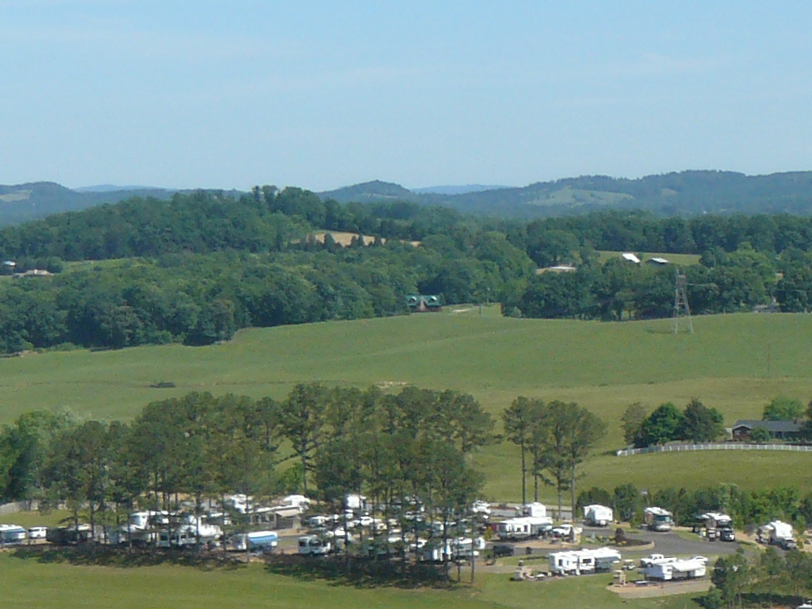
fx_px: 3354
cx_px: 1026
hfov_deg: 13.4
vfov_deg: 10.2
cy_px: 719
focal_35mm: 143
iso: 100
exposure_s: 1/400
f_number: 5.6
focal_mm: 7.1
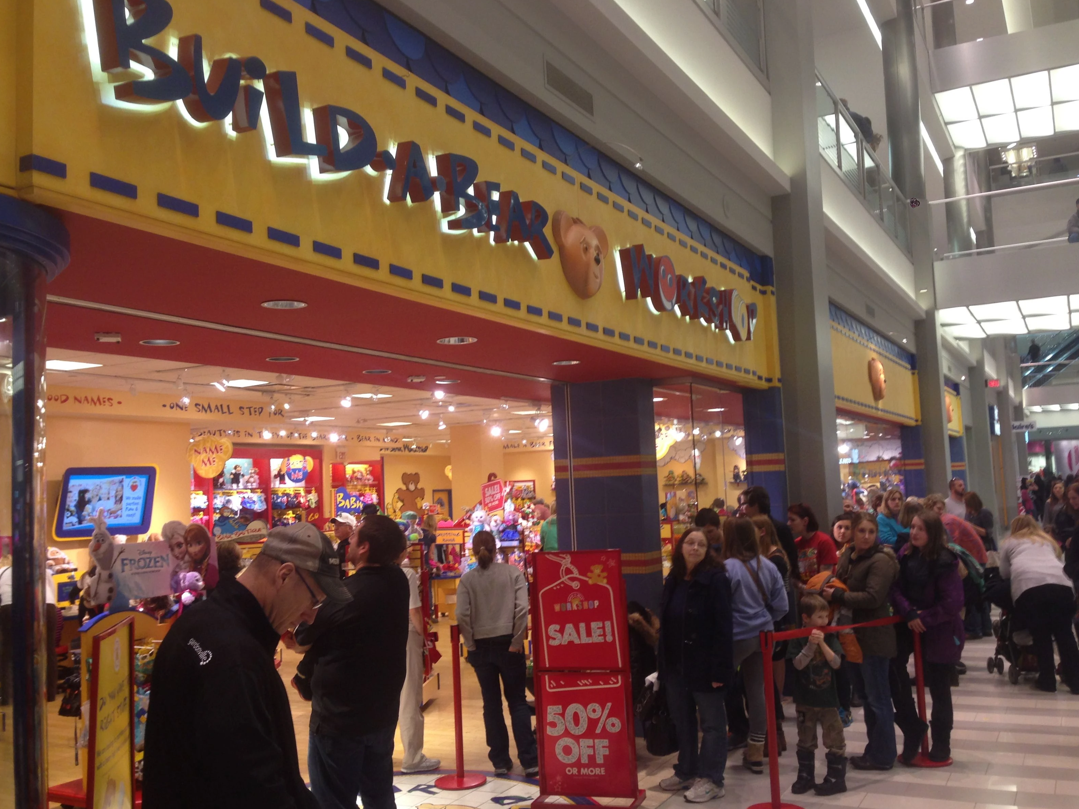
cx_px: 546
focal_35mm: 34
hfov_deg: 54.0
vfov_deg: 41.8
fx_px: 1060
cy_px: 403
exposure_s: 1/20
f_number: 2.4
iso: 64
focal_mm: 4.12
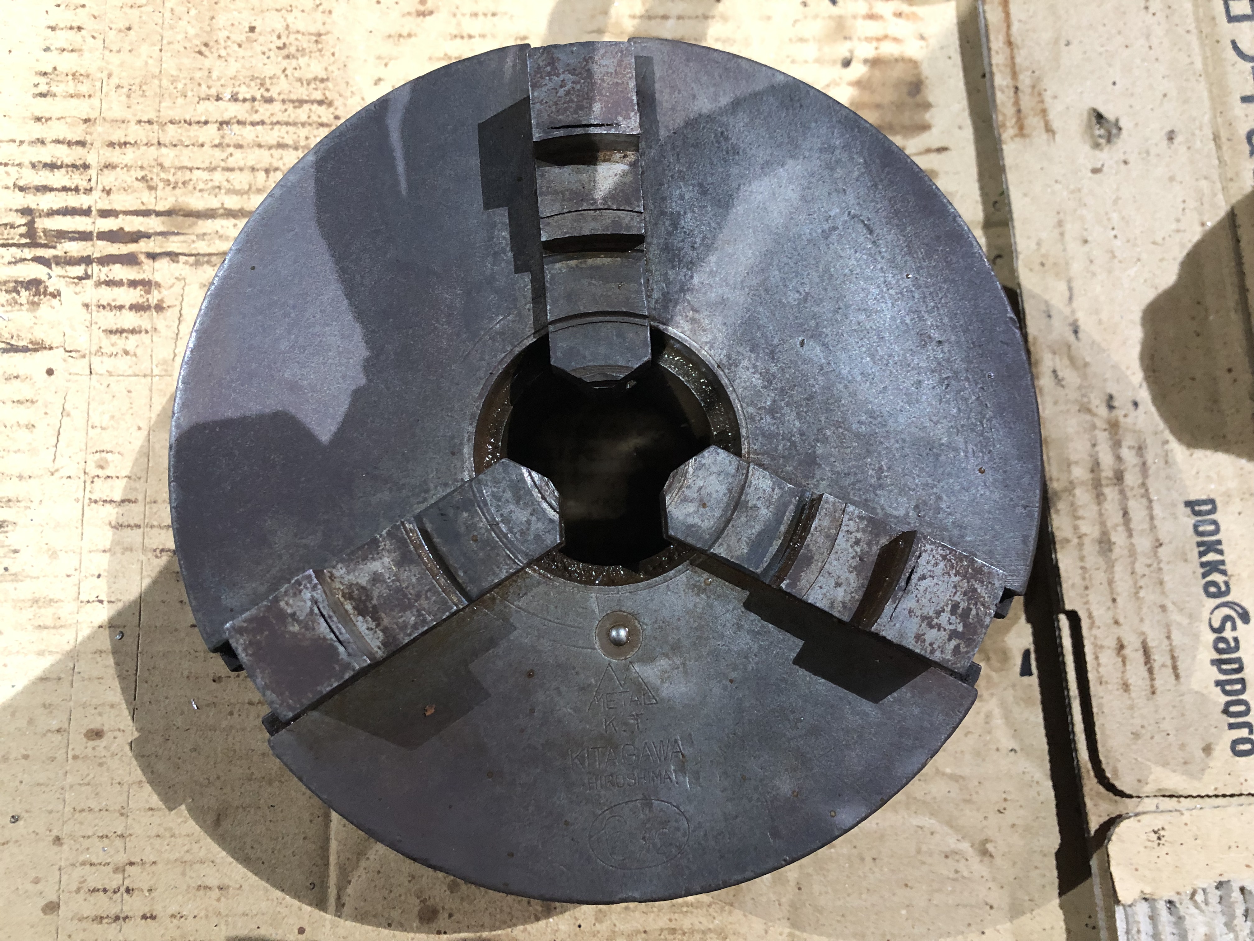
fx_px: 1014
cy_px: 470
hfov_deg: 63.4
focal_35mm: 28
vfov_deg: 49.7
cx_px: 627
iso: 100
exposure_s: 1/12
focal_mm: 4
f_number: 1.8
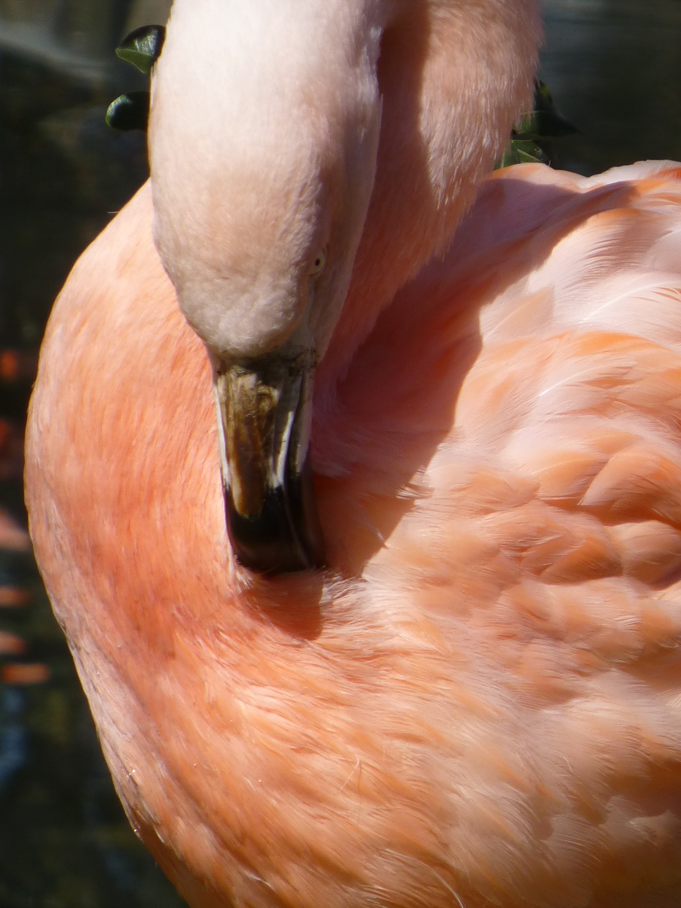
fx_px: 17370
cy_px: 459
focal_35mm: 662
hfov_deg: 2.2
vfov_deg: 3.0
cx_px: 549
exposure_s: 1/400
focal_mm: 60
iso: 100
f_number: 5.9
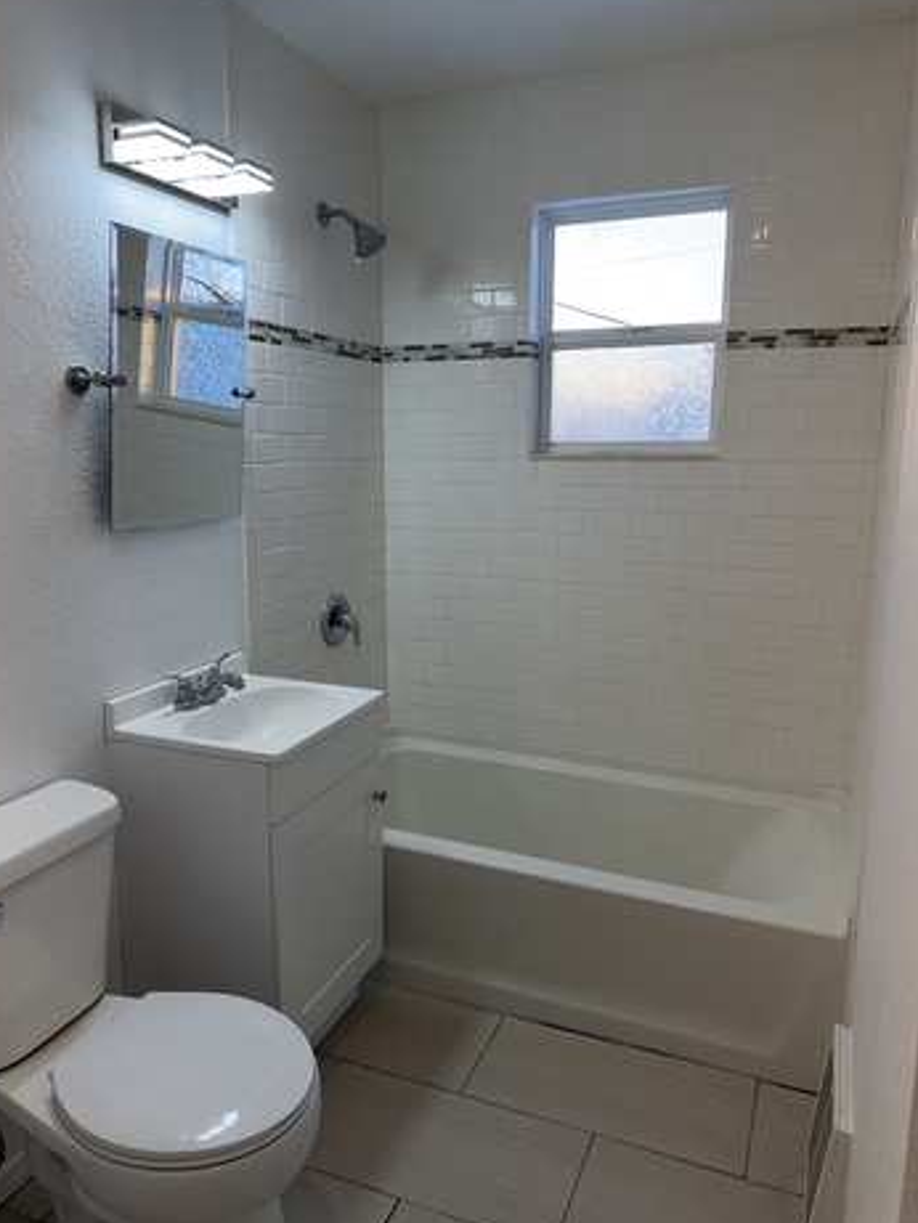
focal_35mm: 25
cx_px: 443
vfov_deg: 69.4
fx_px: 884
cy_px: 600
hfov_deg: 54.9
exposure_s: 1/176
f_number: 1.78
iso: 80
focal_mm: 6.76
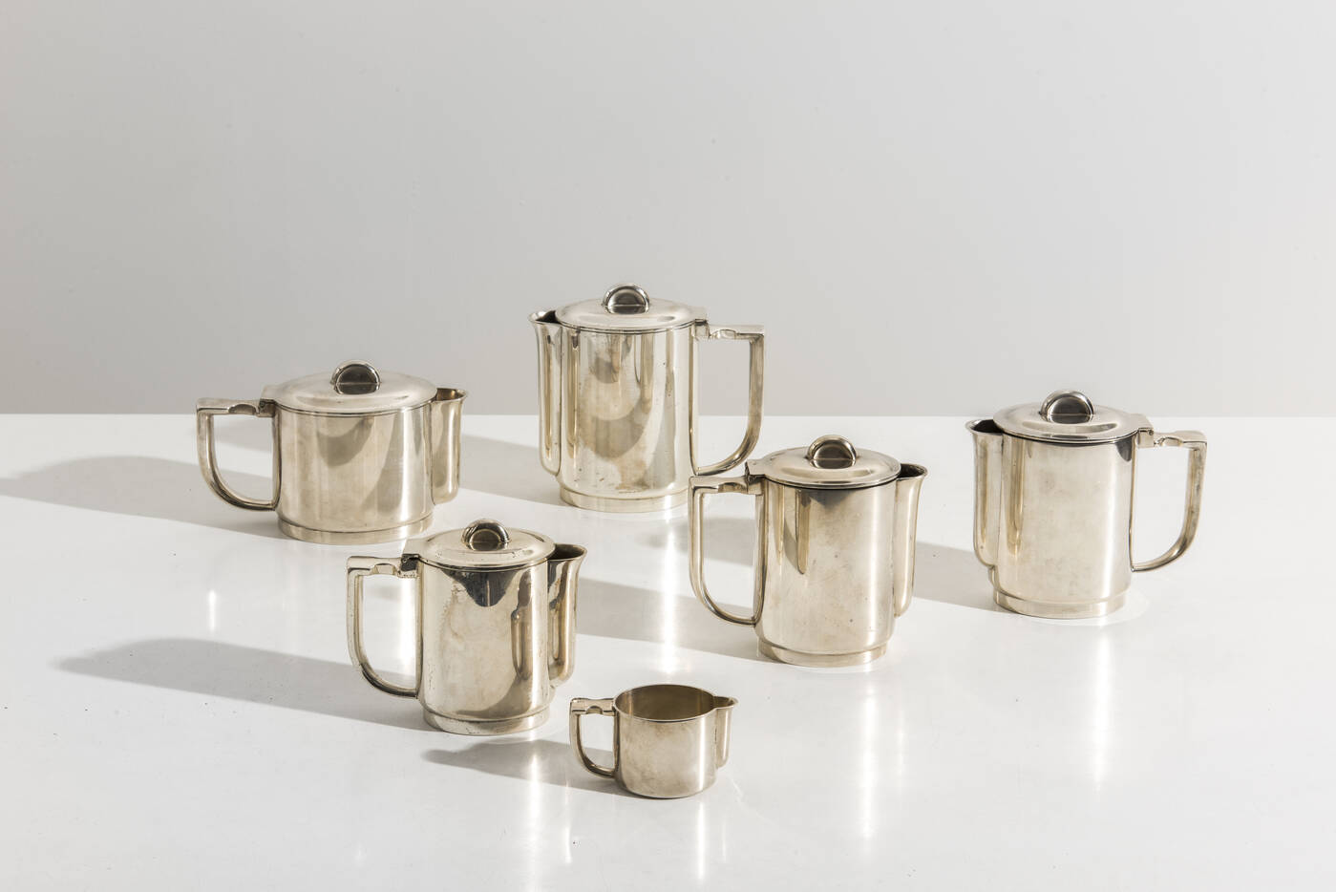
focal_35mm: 60
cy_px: 446
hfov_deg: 33.4
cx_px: 668
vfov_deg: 22.6
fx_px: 2227
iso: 100
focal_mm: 60
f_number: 18
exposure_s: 1/200
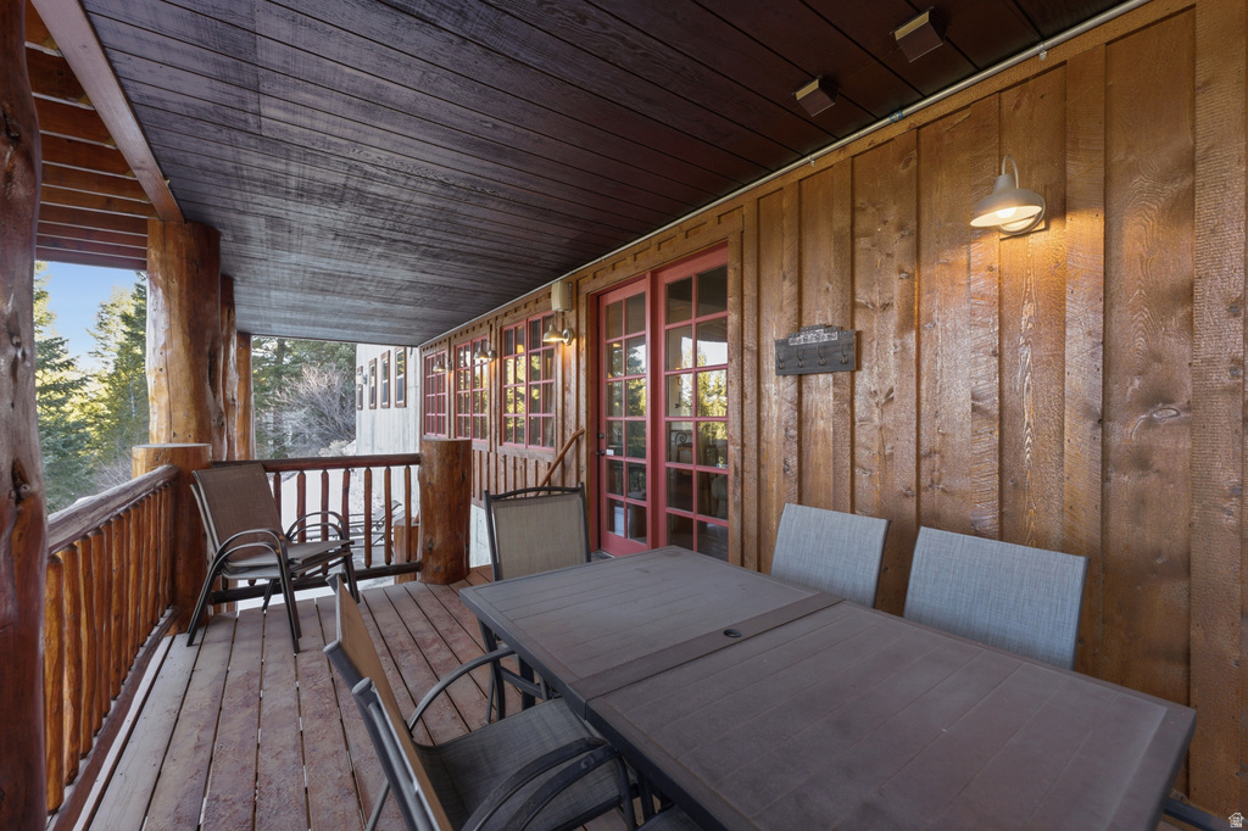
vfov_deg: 81.2
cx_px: 624
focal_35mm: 14
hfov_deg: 104.3
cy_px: 416
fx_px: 485
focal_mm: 14
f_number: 5.6
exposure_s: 1/8000
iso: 500
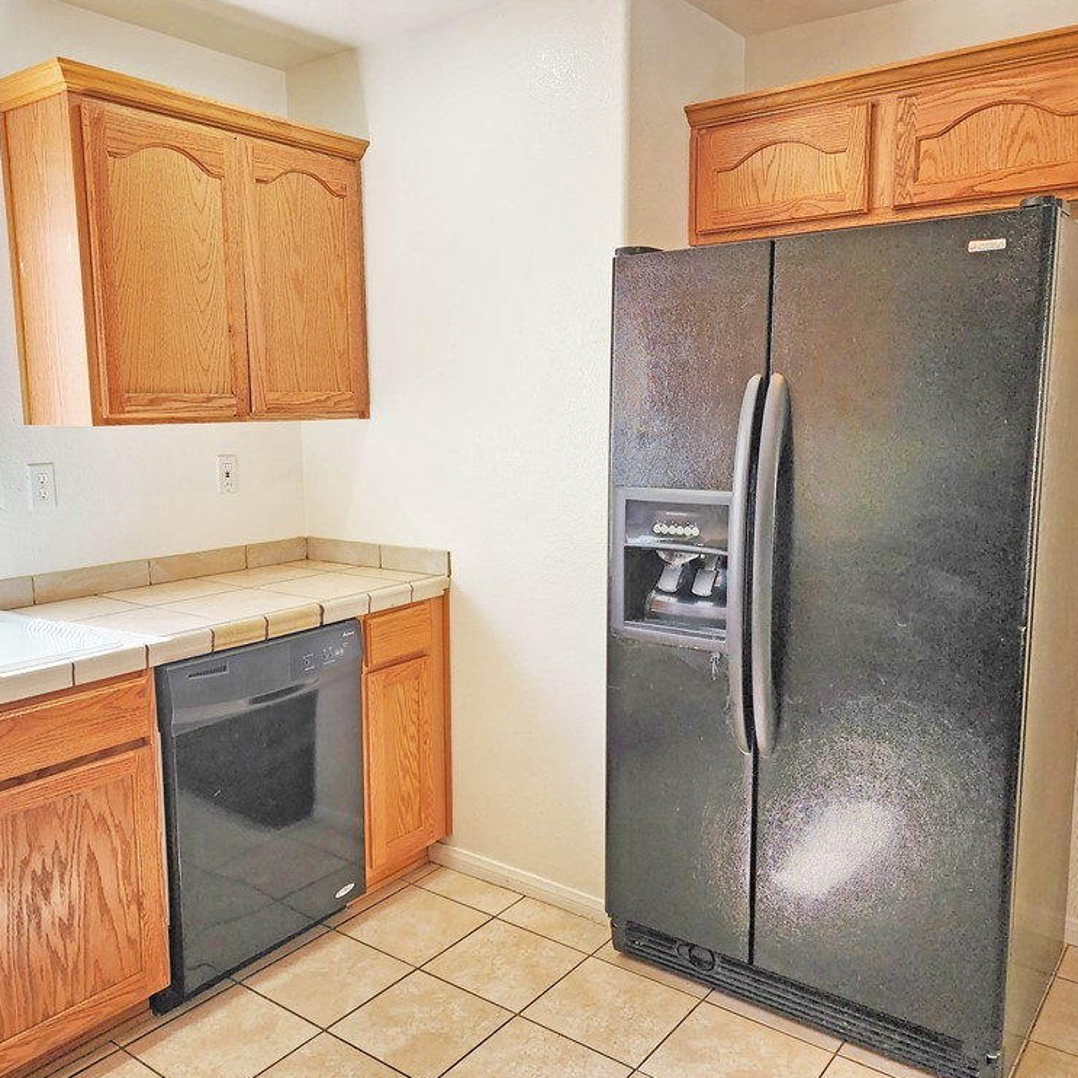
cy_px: 548
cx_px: 483
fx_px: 987
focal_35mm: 28
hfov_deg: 57.2
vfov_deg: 57.3
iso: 50
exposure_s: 1/120
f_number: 1.8
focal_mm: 6.4
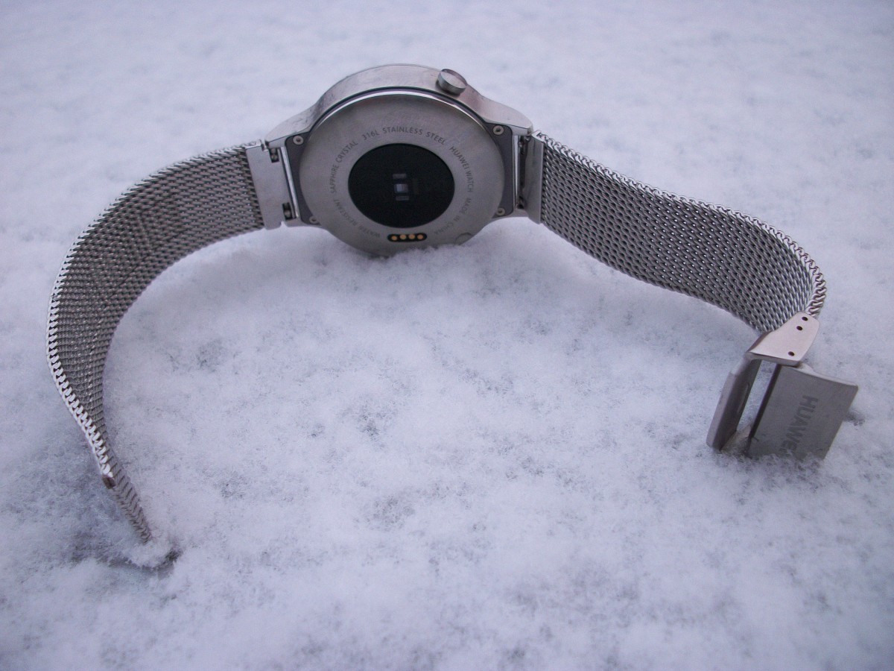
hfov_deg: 52.6
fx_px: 904
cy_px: 336
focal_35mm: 35
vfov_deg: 40.7
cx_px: 447
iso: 134
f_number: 3.1
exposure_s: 1/60
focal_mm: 6.3
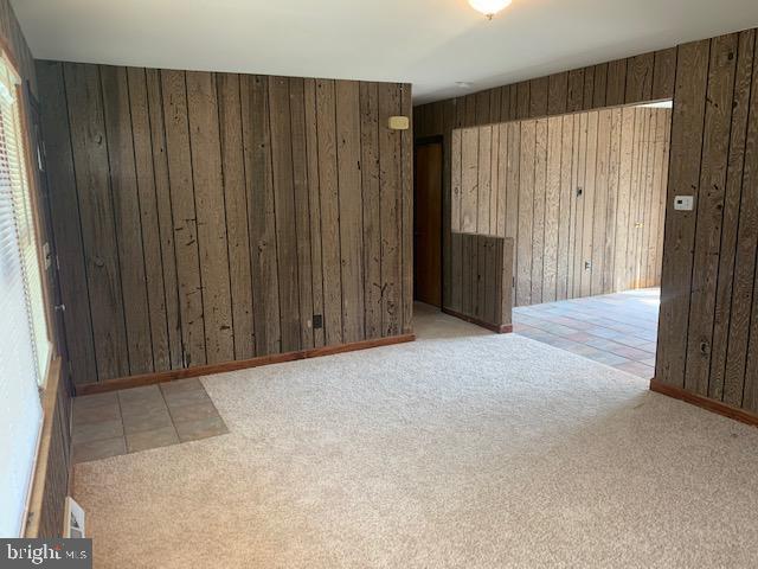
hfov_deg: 67.3
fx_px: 569
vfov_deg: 53.1
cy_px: 284
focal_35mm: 26
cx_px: 379
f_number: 1.8
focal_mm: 4.25
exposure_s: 1/60
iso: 100
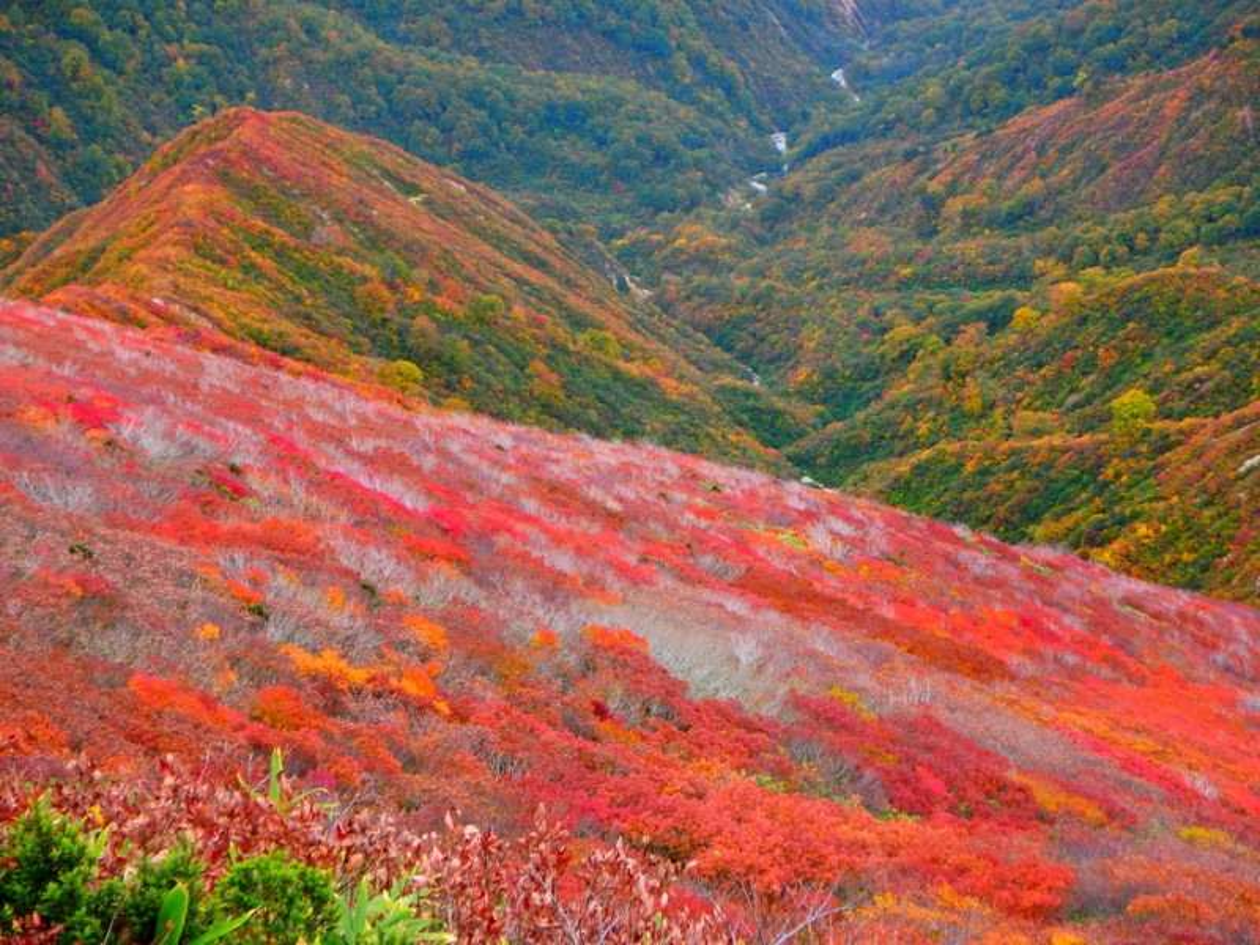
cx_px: 630
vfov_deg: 25.7
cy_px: 472
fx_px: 2075
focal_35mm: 57
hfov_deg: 33.8
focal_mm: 10.1
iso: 200
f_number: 5.1
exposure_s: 1/80
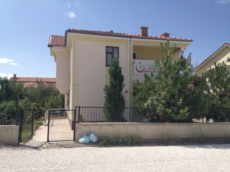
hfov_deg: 55.4
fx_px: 219
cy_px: 86
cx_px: 115
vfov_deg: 42.9
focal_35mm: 33
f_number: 2.4
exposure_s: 1/1938
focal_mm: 4.12
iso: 50
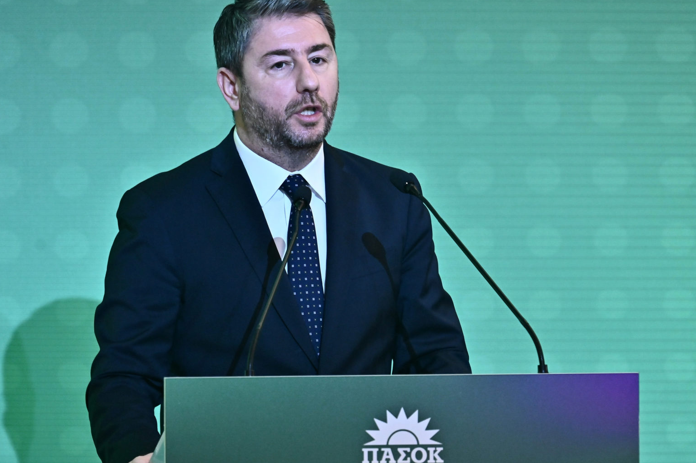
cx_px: 329
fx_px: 11632
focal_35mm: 602
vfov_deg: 2.3
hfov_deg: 3.4
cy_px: 272
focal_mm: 450
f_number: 6
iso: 3600
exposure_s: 1/250
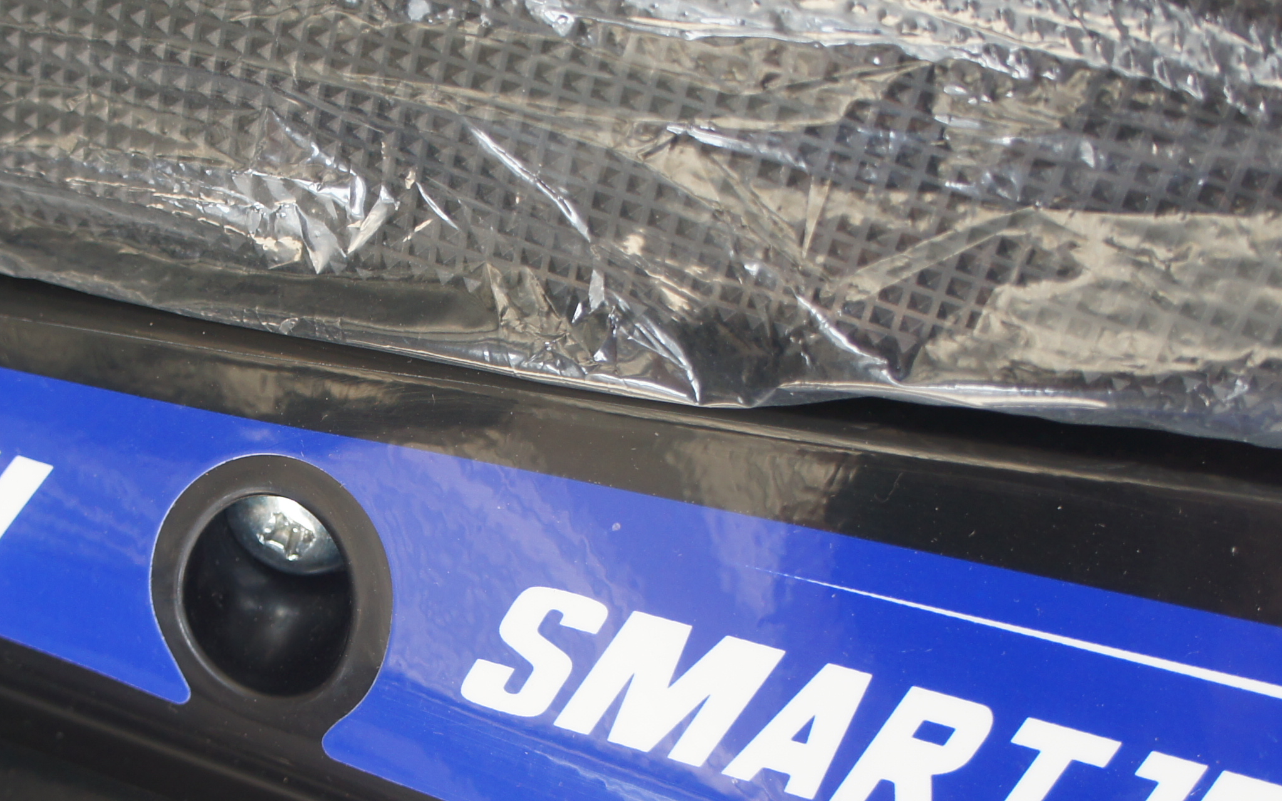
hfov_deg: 30.7
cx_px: 358
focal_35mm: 66
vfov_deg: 19.7
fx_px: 2306
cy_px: 490
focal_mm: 18
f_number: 4
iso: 200
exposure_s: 1/60
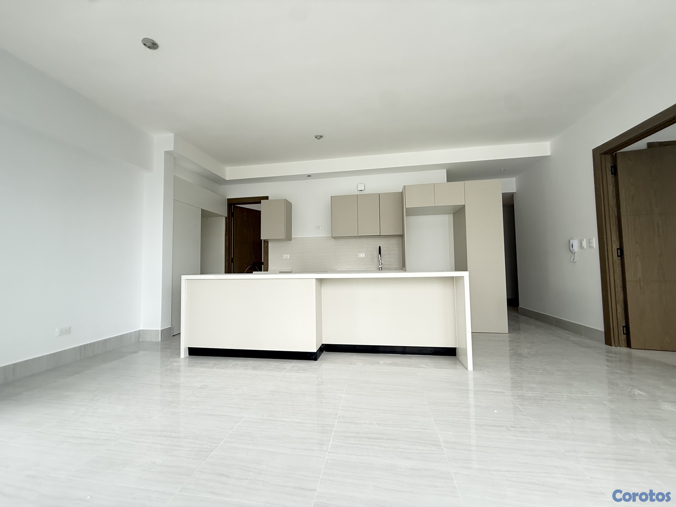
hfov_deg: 102.1
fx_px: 273
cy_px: 254
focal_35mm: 14
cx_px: 338
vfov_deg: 85.7
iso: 160
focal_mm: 2.22
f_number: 2.2
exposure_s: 1/99
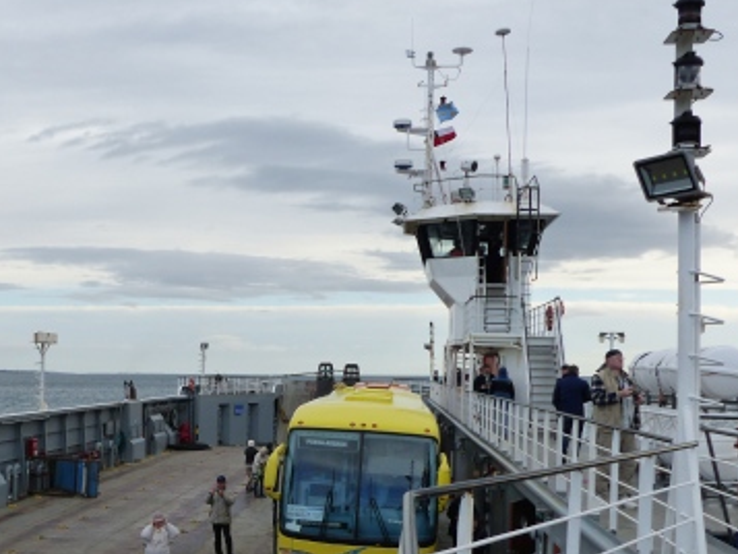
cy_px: 351
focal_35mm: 48
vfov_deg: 30.1
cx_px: 250
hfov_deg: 39.2
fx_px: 1024
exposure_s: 1/320
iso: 160
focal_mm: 6.3
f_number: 4
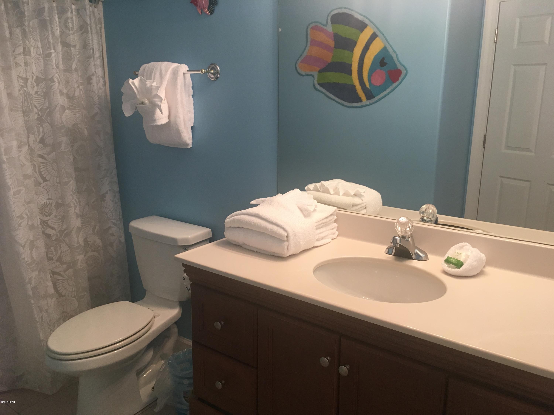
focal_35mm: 29
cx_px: 277
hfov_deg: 61.7
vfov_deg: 48.2
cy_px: 208
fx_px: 464
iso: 80
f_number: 2.2
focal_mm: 4.15
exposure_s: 1/30
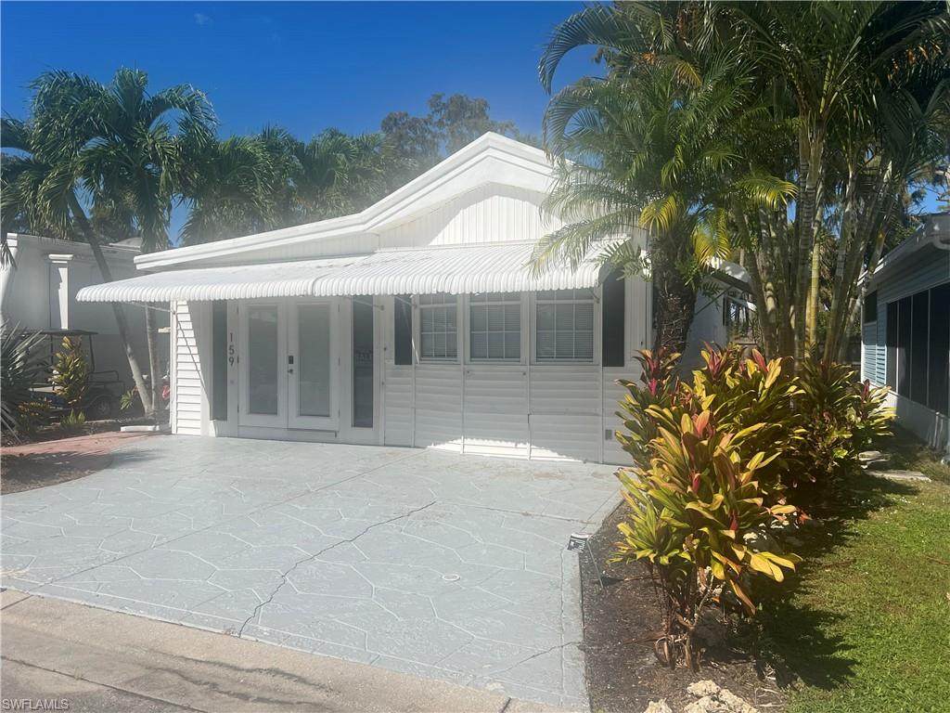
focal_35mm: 26
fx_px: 714
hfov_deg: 67.3
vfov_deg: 53.1
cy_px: 356
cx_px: 475
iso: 50
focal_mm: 5.7
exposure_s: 1/10309
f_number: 1.5
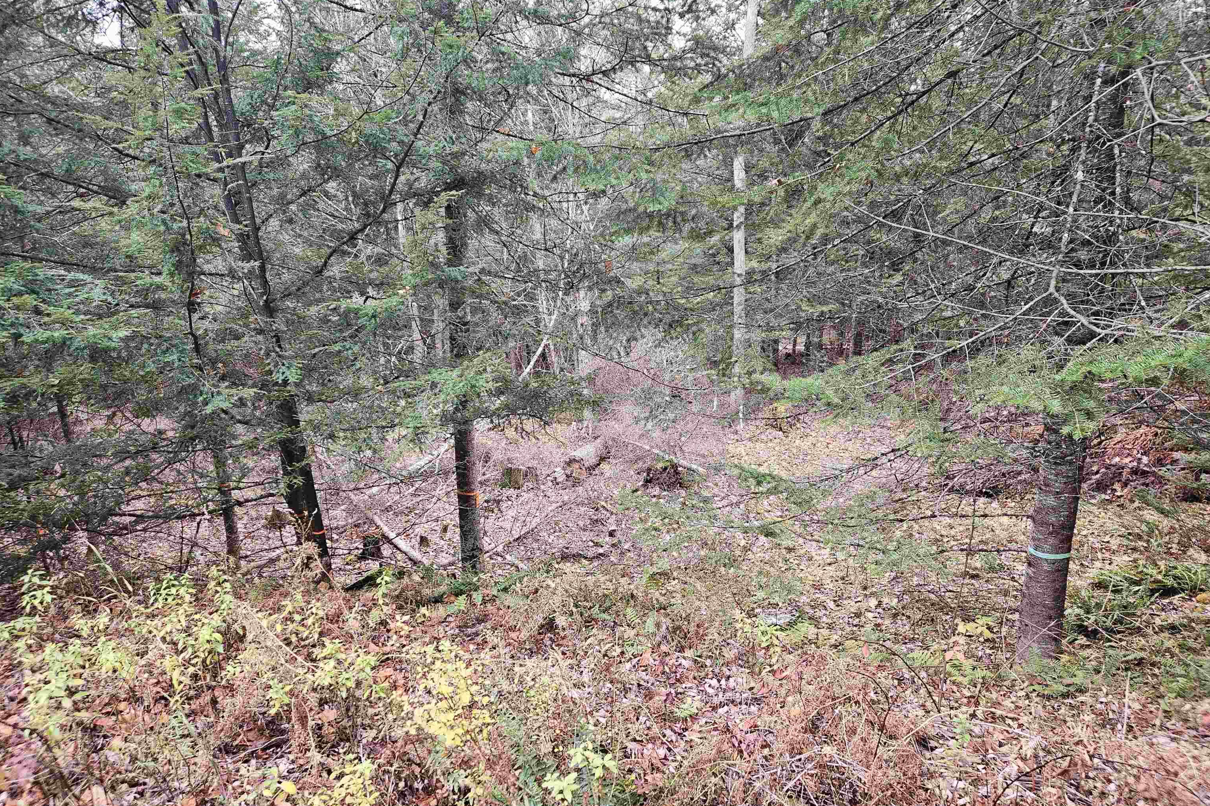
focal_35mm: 24
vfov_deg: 53.0
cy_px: 451
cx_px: 605
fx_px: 807
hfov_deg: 73.7
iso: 100
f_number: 1.8
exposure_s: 1/60
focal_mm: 5.4
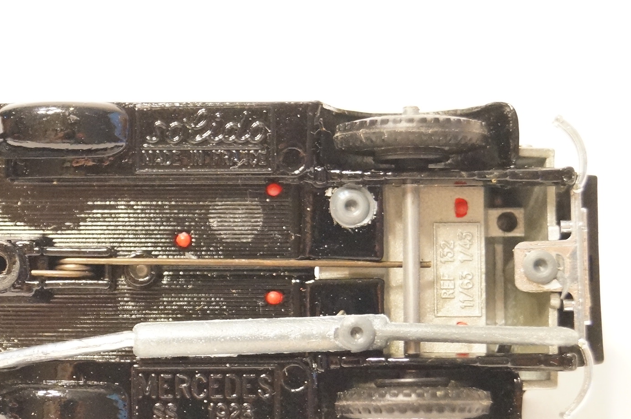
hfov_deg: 17.1
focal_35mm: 119
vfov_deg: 11.5
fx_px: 2080
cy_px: 228
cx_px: 150
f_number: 5.6
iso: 3200
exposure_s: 1/60
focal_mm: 45
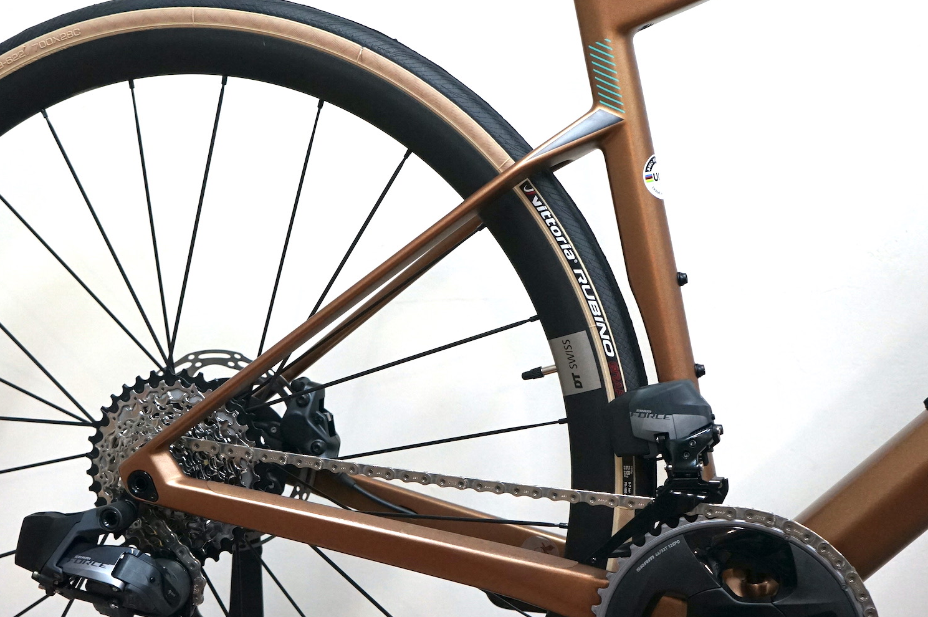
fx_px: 1416
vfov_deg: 24.5
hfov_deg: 36.3
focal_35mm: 55
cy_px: 366
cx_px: 458
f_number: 4.5
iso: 2500
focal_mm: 39
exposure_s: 1/160
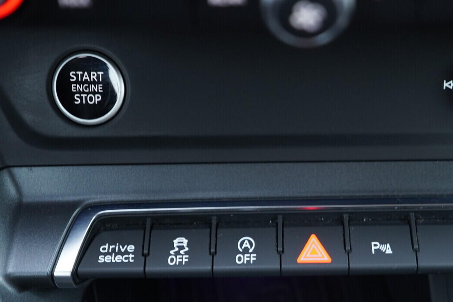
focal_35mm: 50
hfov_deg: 39.4
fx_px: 629
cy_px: 207
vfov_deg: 26.8
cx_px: 271
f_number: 2.8
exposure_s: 1/40
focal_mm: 24
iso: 640
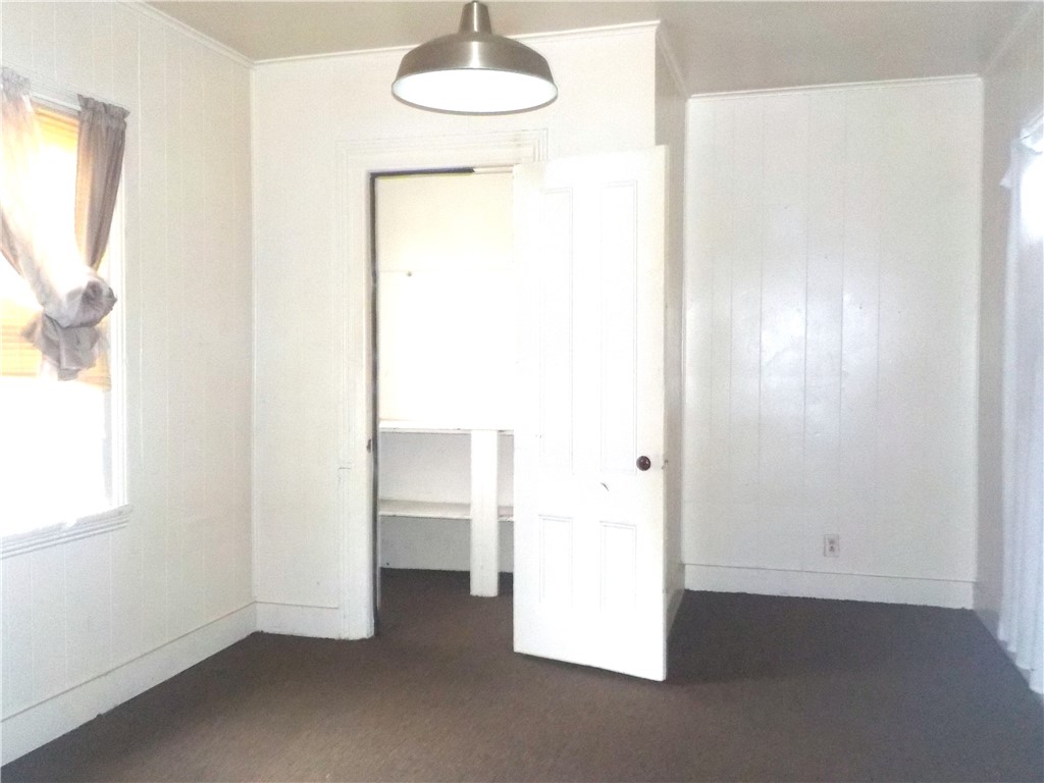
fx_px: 905
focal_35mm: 30
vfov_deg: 46.8
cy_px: 392
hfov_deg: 60.0
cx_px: 522
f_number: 3.3
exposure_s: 1/15
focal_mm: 4.1
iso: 720
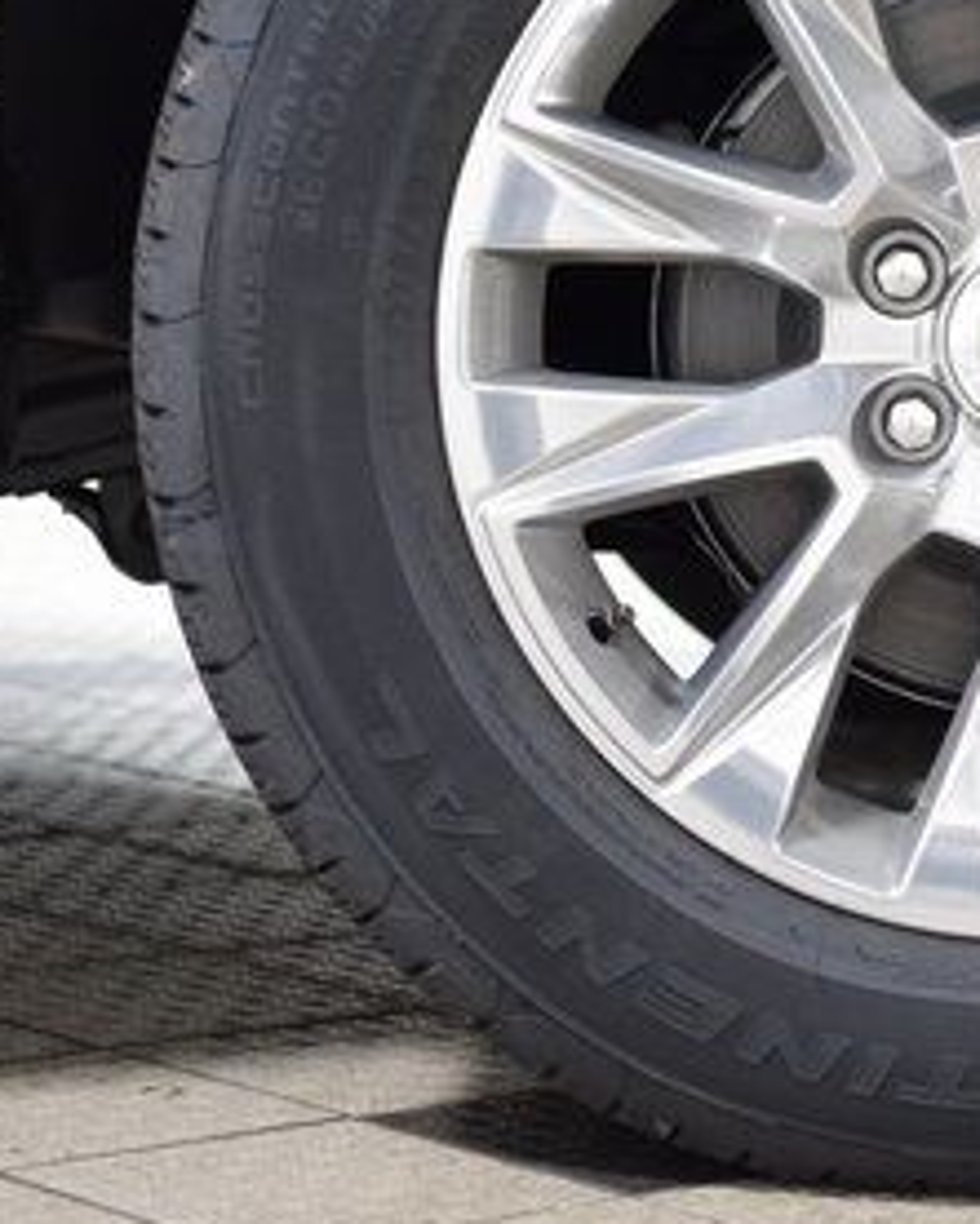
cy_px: 348
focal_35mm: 137
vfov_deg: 14.0
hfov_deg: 11.1
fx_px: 4964
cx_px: 1033
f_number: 2.8
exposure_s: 1/60
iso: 1600
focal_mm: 42
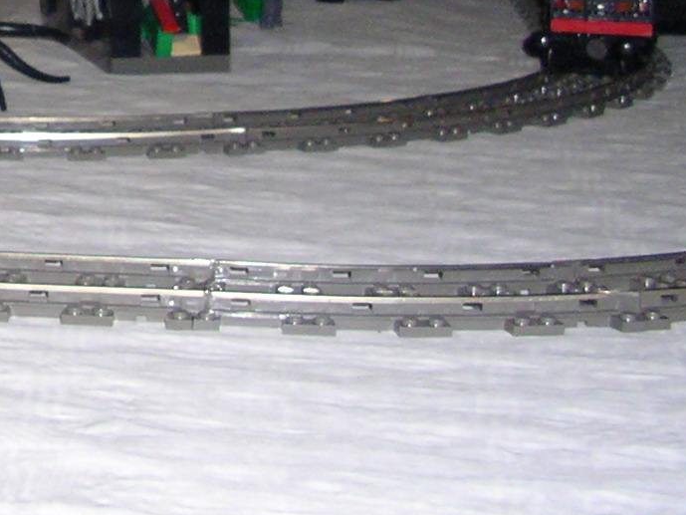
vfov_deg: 13.1
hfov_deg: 17.0
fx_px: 2180
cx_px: -160
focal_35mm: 110
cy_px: -98
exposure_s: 1/60
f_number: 2.8
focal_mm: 5.7
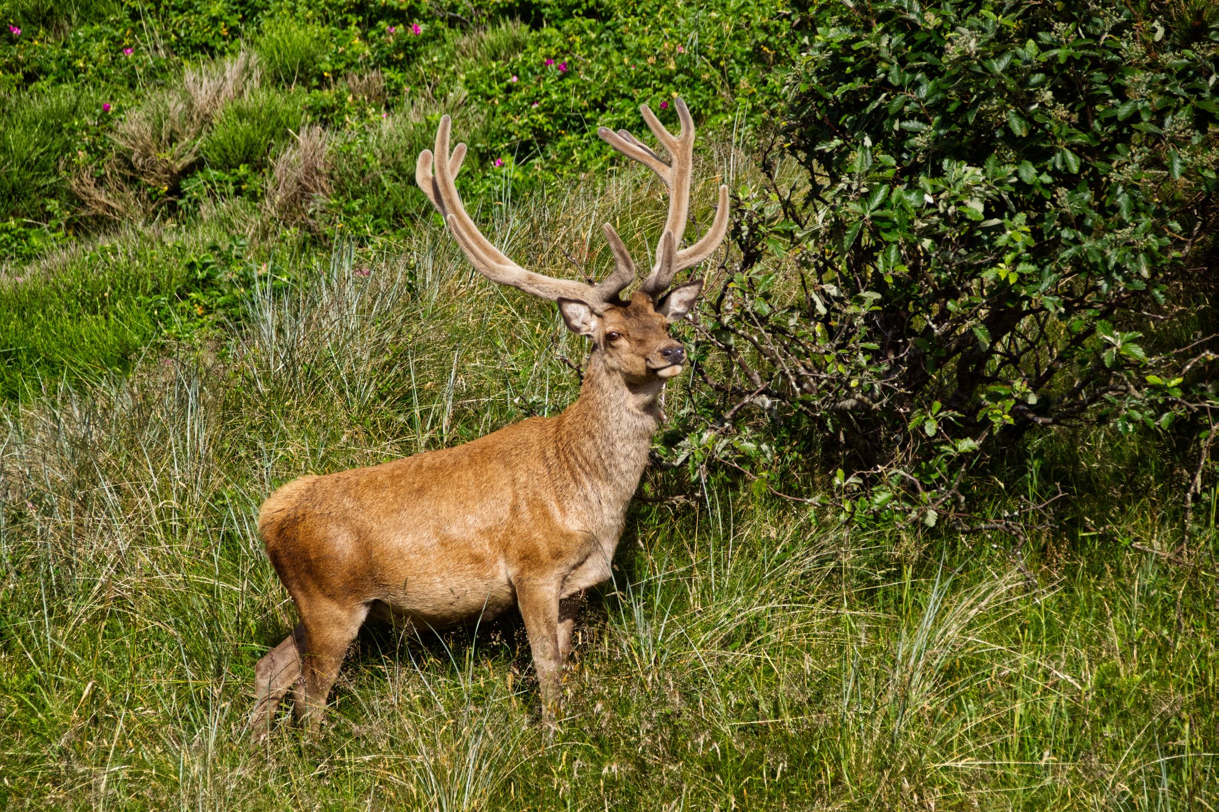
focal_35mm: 240
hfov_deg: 8.6
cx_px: 610
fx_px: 8126
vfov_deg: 5.7
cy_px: 406
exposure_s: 1/1600
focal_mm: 160
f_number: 7.1
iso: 400
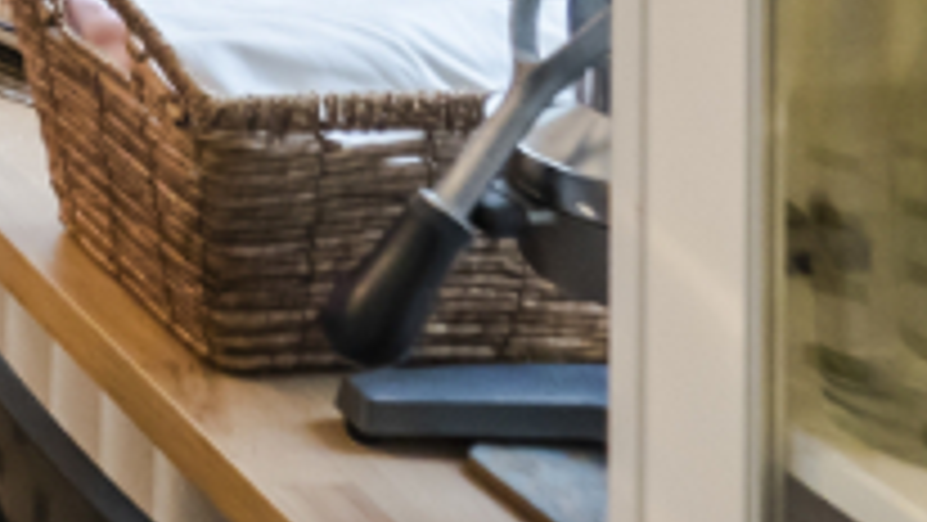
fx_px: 1819
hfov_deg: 18.6
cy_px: -806
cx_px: -922
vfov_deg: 12.2
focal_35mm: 74
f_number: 4
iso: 400
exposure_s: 1/20
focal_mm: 7
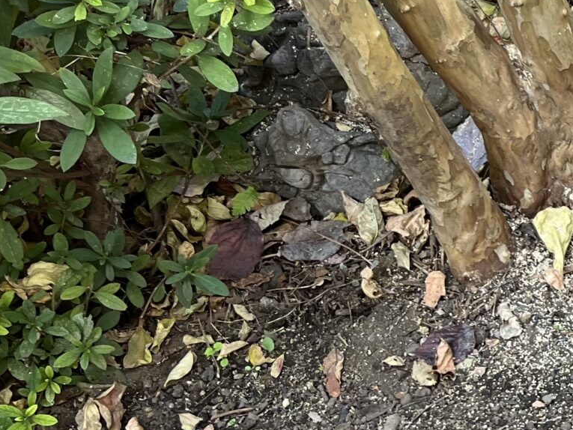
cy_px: 338
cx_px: 886
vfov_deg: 16.9
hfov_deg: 19.3
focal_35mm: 87
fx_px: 1440
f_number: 1.6
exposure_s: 1/121
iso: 80
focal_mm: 5.1
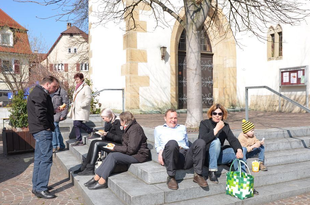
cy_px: 107
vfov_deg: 36.7
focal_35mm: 36
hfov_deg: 53.2
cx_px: 166
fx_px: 309
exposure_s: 1/200
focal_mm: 22
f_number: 7.1
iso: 100
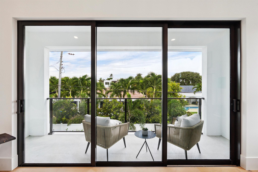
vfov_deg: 73.7
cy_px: 86
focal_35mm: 16
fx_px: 115
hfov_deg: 96.7
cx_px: 129
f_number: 8
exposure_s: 1/50
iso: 640
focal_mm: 16
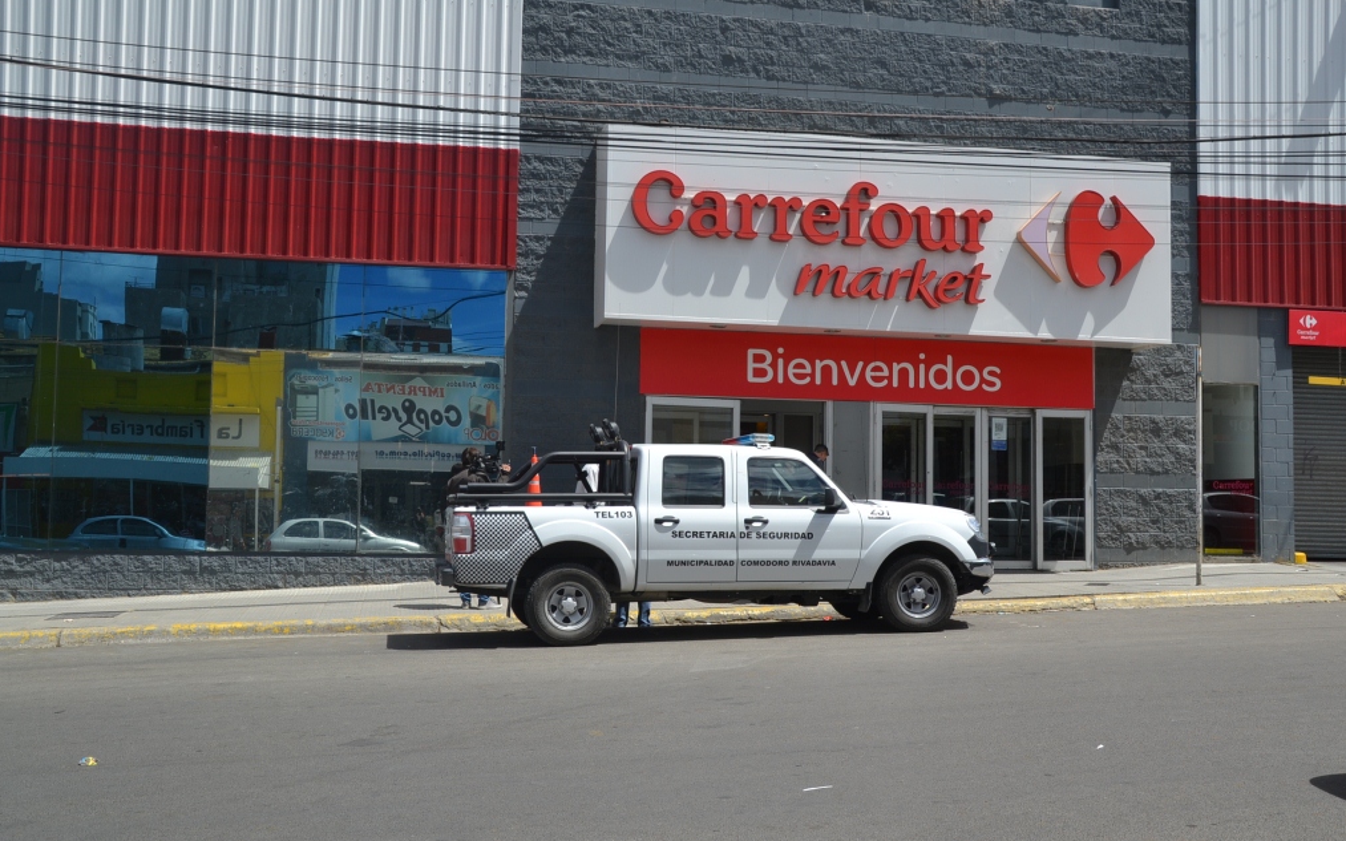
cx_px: 675
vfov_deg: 37.3
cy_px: 419
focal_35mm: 34
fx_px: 1247
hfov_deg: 56.7
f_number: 8
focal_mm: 22
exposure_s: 1/250
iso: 100
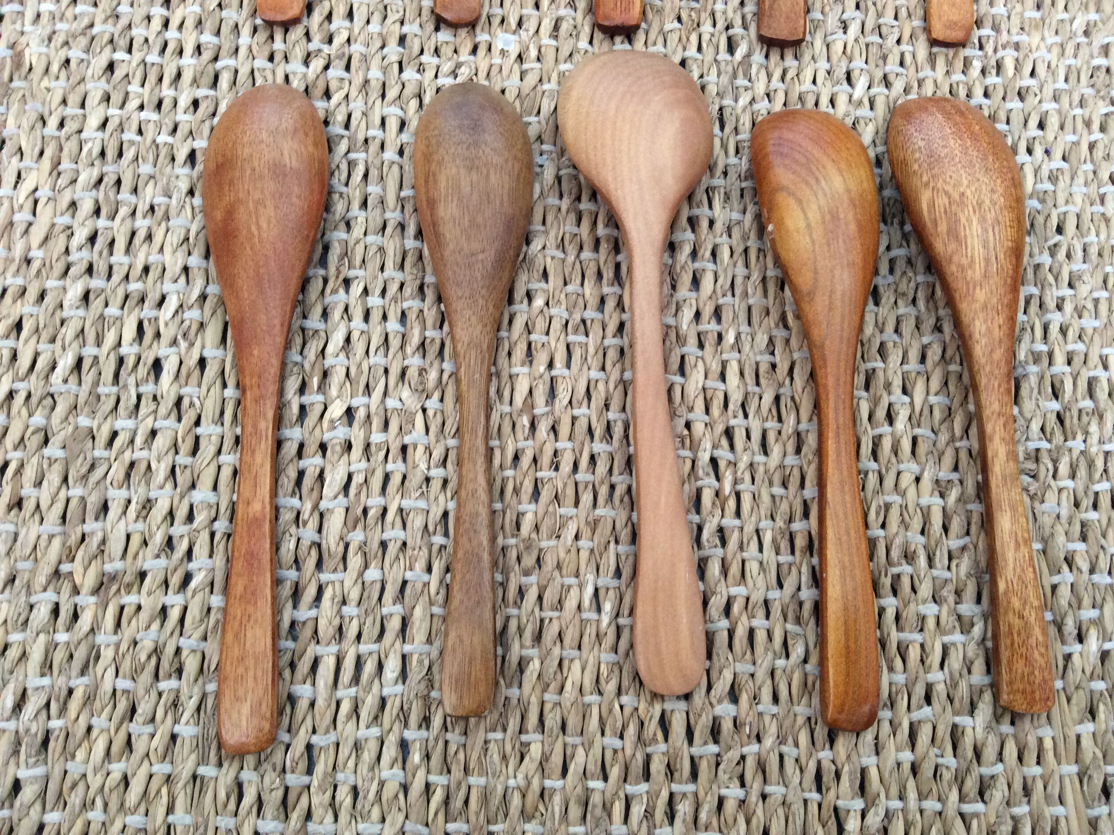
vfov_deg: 42.9
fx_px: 1062
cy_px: 423
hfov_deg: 55.3
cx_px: 575
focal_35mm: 33
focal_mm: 3.3
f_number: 2.4
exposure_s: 1/25
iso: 160
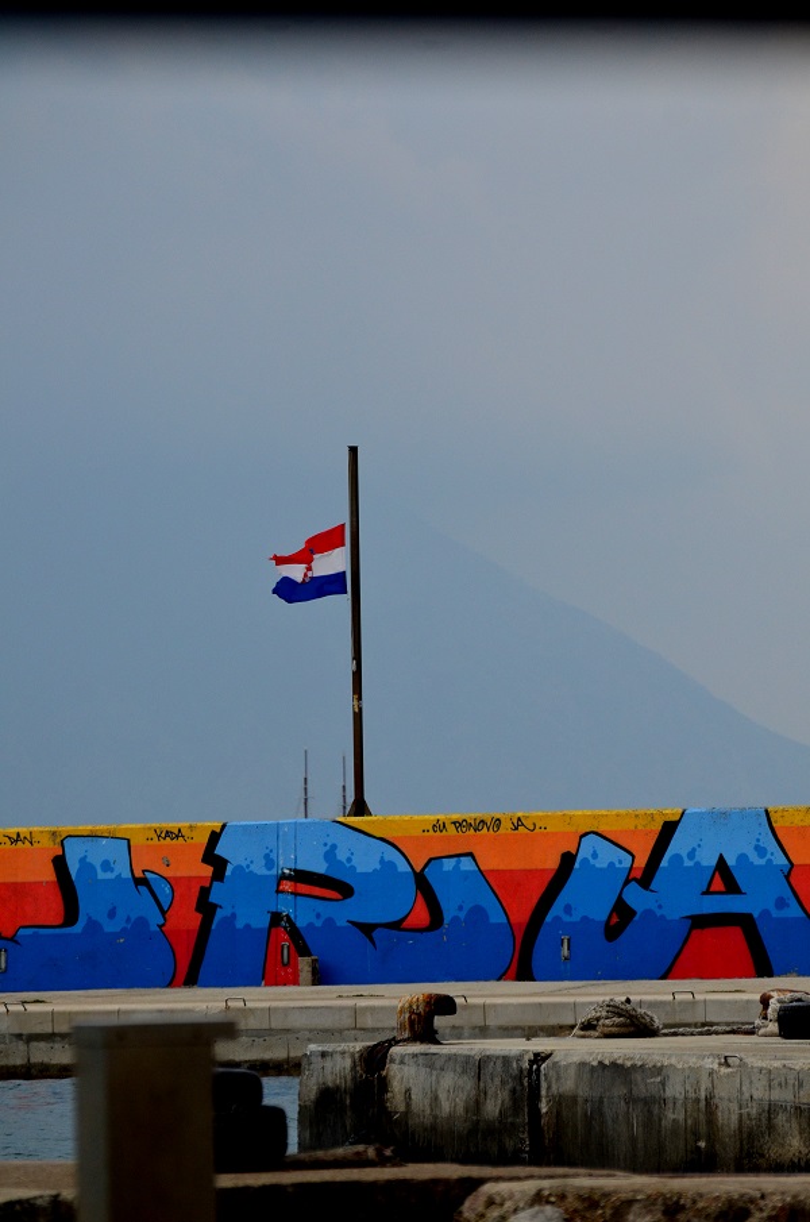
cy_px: 611
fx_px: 9147
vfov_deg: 7.6
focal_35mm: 270
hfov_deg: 5.1
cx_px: 405
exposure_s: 1/2000
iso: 640
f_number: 5
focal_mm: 180
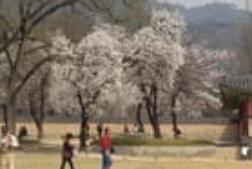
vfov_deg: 7.6
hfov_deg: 11.1
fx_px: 1275
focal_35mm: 182
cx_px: 303
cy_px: 49
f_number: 8
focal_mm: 7.9
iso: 100
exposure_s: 1/200
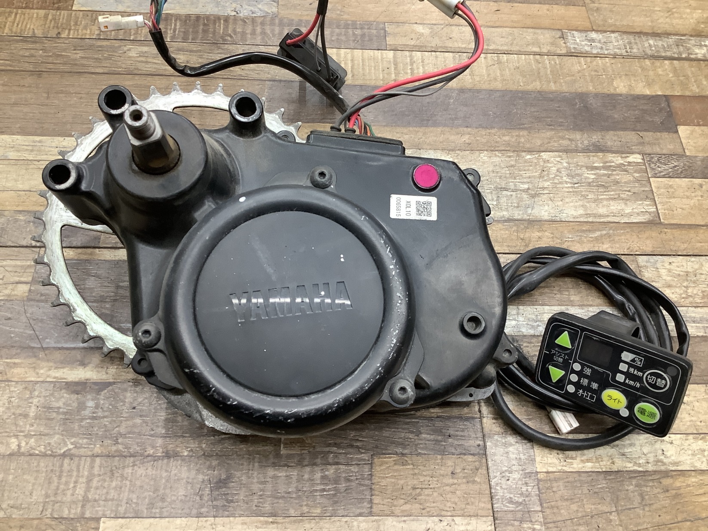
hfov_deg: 58.3
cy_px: 266
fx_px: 634
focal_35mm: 31
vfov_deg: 45.5
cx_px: 354
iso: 160
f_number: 2.4
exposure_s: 1/60
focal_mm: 3.3
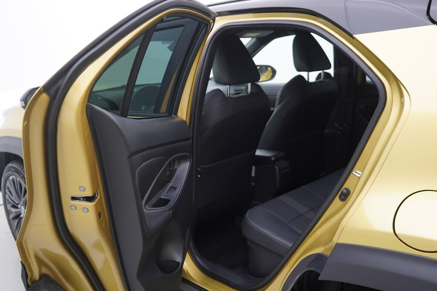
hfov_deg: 53.1
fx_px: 437
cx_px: 218
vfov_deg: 36.9
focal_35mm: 36
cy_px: 146
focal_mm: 24
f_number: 3.2
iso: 125
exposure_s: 1/50
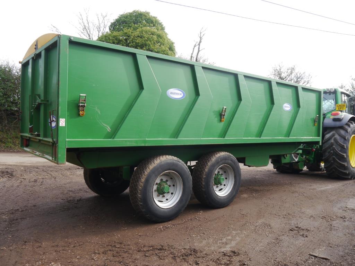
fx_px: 287
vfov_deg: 49.7
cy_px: 133
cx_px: 178
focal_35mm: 28
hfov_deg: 63.4
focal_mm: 14
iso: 160
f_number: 4.5
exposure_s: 1/160
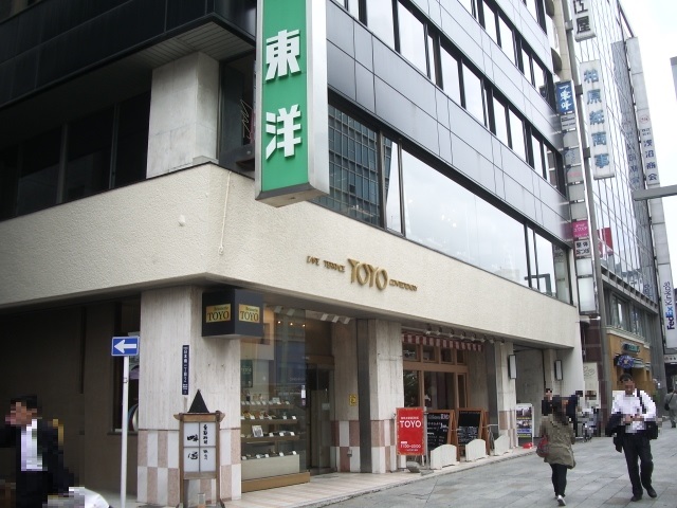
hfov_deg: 52.6
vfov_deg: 40.7
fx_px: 685
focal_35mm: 35
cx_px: 338
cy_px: 254
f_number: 2.6
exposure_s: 1/160
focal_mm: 5.8
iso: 50
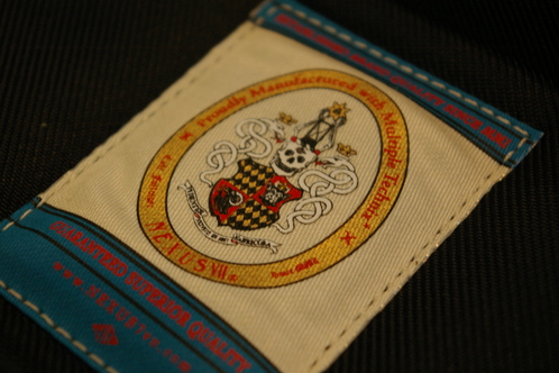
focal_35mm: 82
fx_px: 1281
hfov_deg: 24.6
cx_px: 280
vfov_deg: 16.6
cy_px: 186
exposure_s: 1/20
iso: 800
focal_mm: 55
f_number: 8
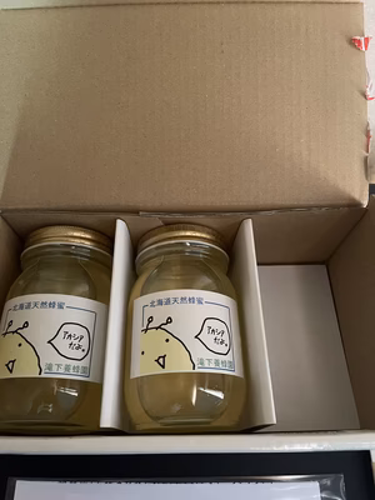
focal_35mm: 25
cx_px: 188
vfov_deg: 69.4
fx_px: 361
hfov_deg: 54.9
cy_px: 250
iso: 640
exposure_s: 1/30
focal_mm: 5.1
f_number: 1.6
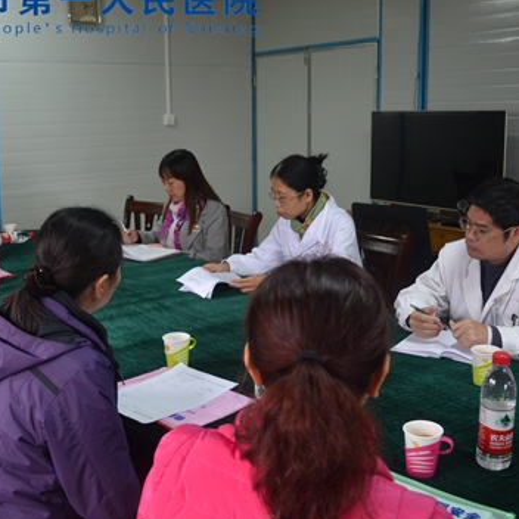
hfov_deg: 42.8
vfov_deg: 42.8
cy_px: 241
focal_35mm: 39
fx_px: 662
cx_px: 227
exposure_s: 1/50
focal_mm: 18
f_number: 3.5
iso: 800
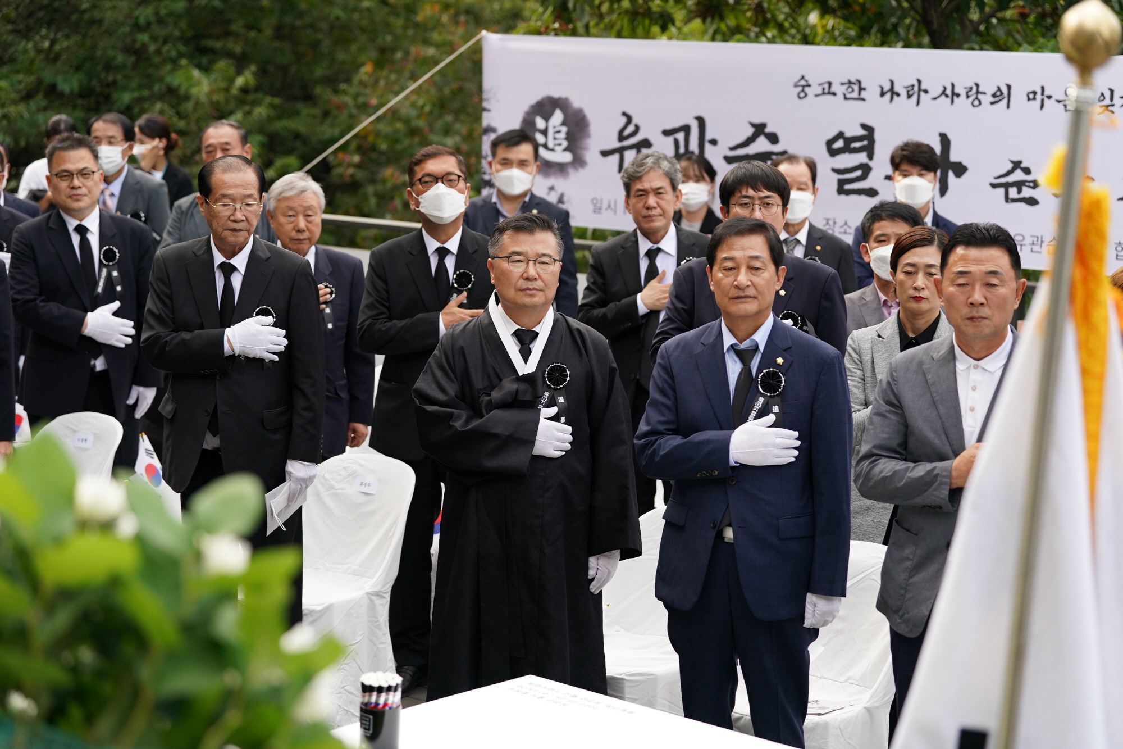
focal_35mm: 76
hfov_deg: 26.7
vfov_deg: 17.9
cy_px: 374
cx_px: 562
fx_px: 2370
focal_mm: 76
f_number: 3.2
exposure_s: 1/1600
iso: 640
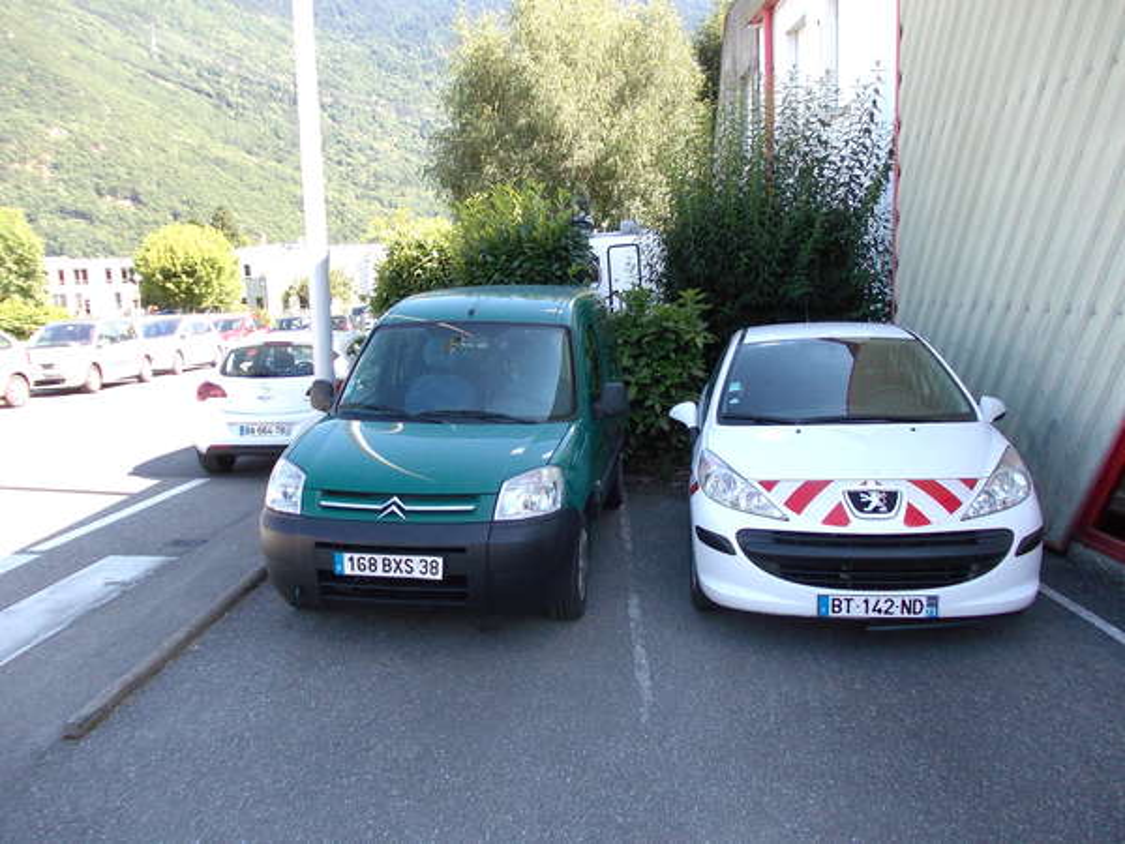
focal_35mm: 28
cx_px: 562
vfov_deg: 49.7
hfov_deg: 63.4
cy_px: 422
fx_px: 910
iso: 80
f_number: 2.7
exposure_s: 1/400
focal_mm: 4
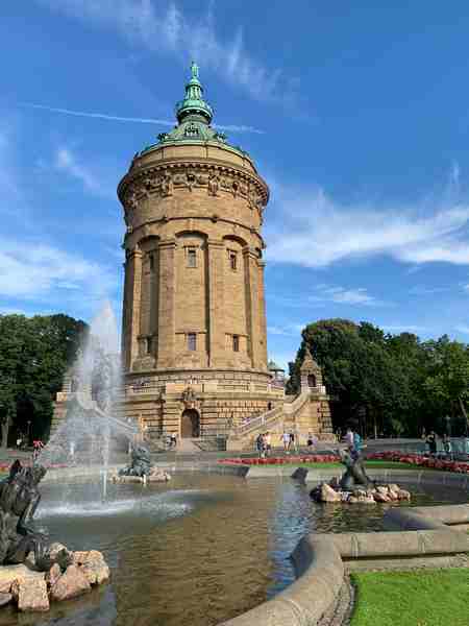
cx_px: 234
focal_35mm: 26
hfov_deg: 53.1
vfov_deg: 67.3
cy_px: 313
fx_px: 470
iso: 25
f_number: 1.8
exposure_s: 1/1368
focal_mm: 4.25
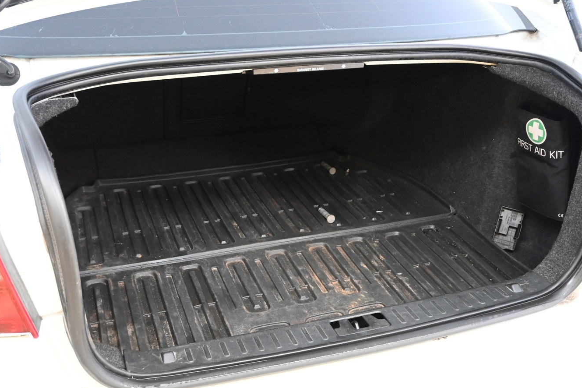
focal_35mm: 39
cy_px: 200
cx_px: 303
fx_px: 635
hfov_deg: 49.2
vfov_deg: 34.0
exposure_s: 1/25
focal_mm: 21.5
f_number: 4
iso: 3600
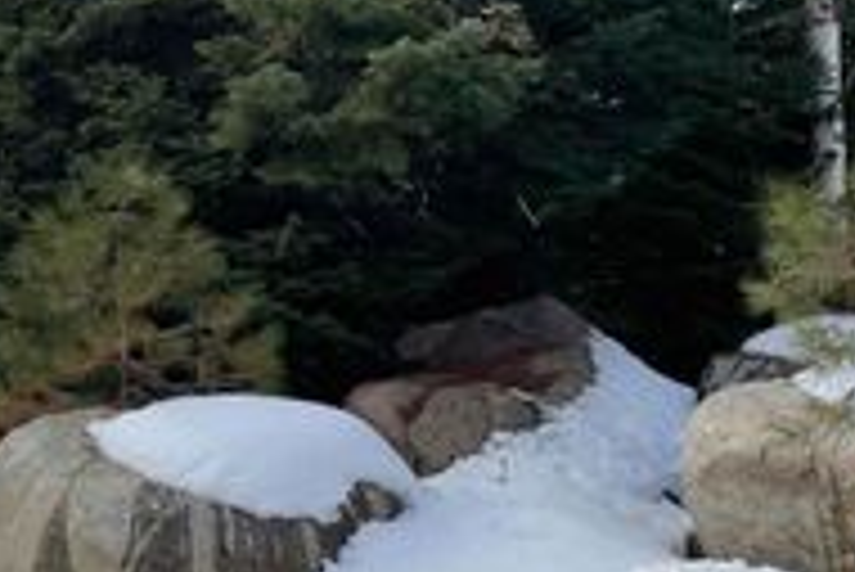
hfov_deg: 25.9
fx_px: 1687
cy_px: 200
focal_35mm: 71
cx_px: -122
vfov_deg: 19.2
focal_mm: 4.2
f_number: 1.6
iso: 32
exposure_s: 1/2132
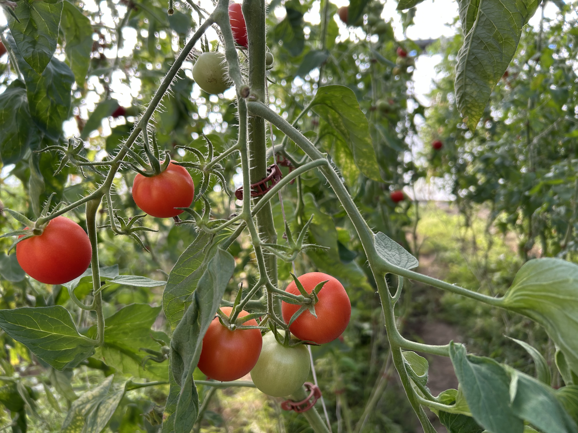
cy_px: 216
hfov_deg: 67.3
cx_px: 289
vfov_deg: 53.1
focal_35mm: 26
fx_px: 434
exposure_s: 1/282
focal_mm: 5.7
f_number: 1.5
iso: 40
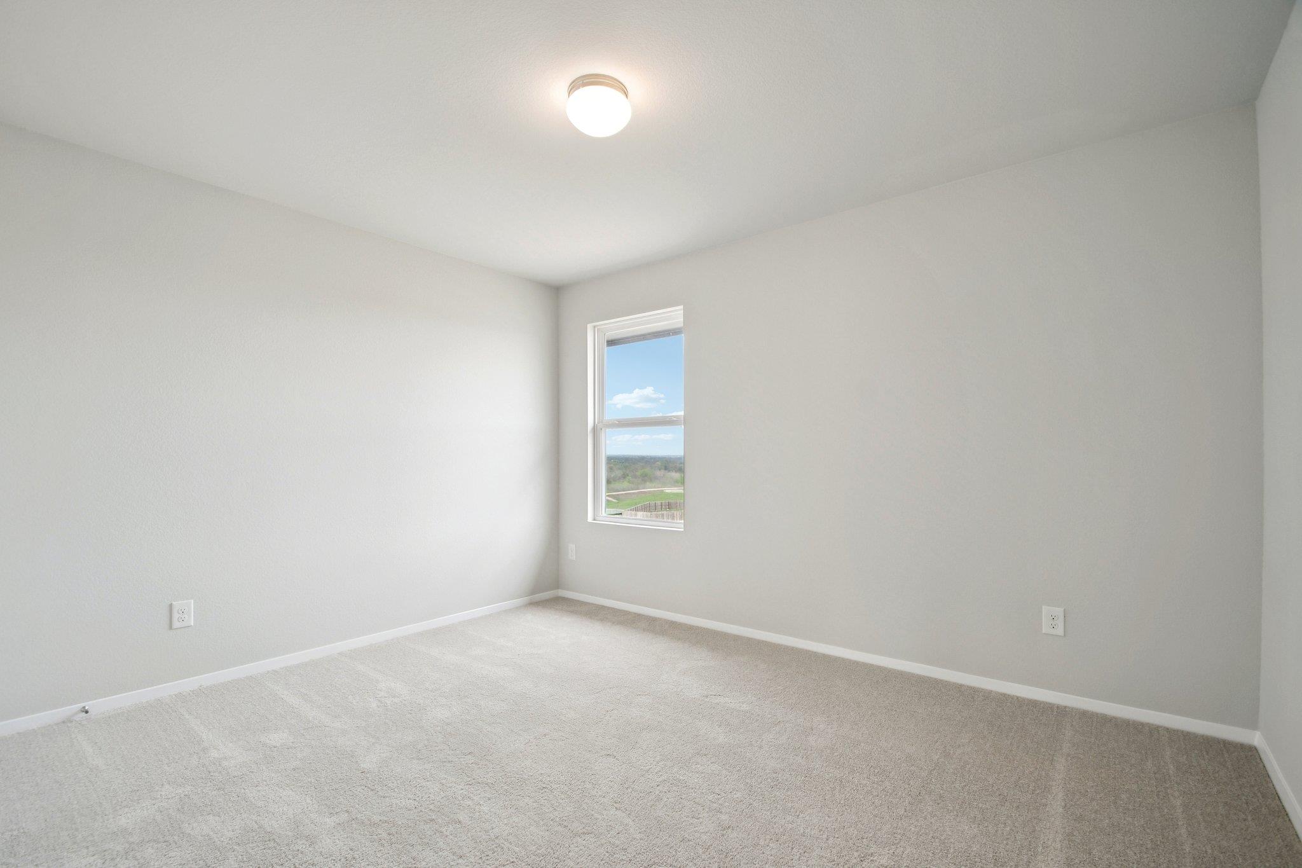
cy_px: 434
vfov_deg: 77.3
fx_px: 542
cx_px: 651
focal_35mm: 15
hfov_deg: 100.4
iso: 400
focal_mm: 10
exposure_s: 1/13
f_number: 8
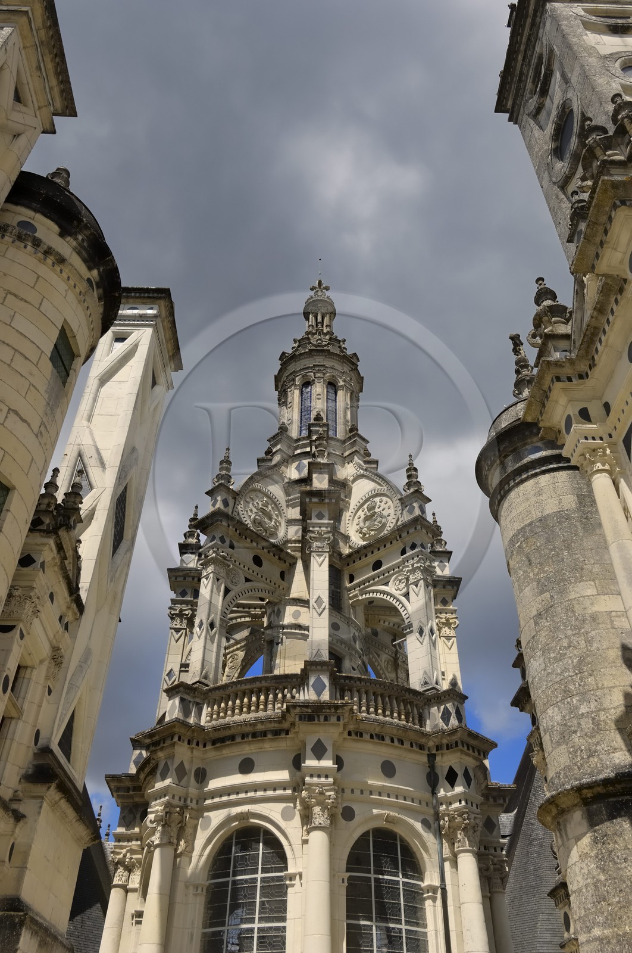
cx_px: 316
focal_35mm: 27
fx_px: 713
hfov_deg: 47.8
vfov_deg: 67.5
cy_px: 476
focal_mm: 18
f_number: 11
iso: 100
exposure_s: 1/160
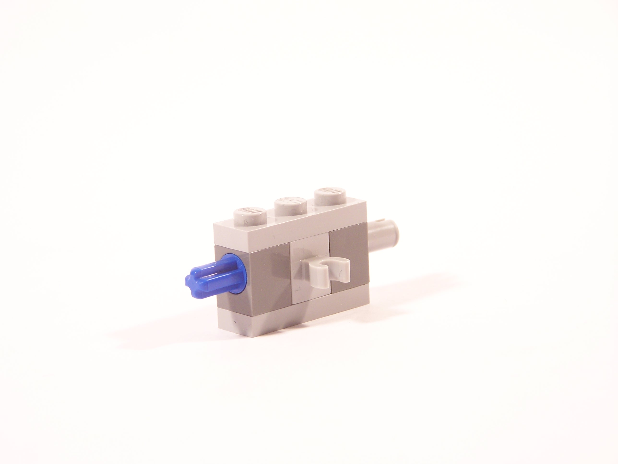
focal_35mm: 128
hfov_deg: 15.4
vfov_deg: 11.6
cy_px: 232
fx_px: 2285
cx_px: 309
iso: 100
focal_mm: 21.2
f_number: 3.2
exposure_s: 1/10
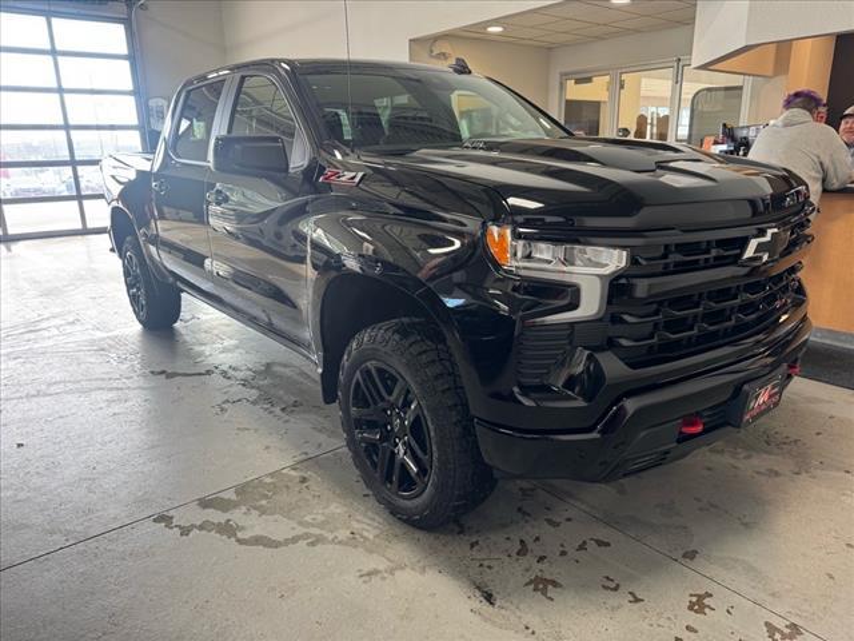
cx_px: 427
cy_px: 320
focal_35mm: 24
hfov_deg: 71.6
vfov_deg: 56.8
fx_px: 592
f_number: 1.78
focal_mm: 6.76
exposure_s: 1/120
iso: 160
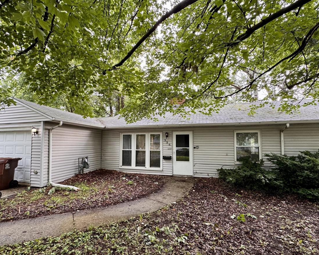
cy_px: 136
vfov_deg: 73.7
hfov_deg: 86.3
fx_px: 170
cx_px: 153
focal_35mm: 18
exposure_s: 1/99
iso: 100
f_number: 2.2
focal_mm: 2.22
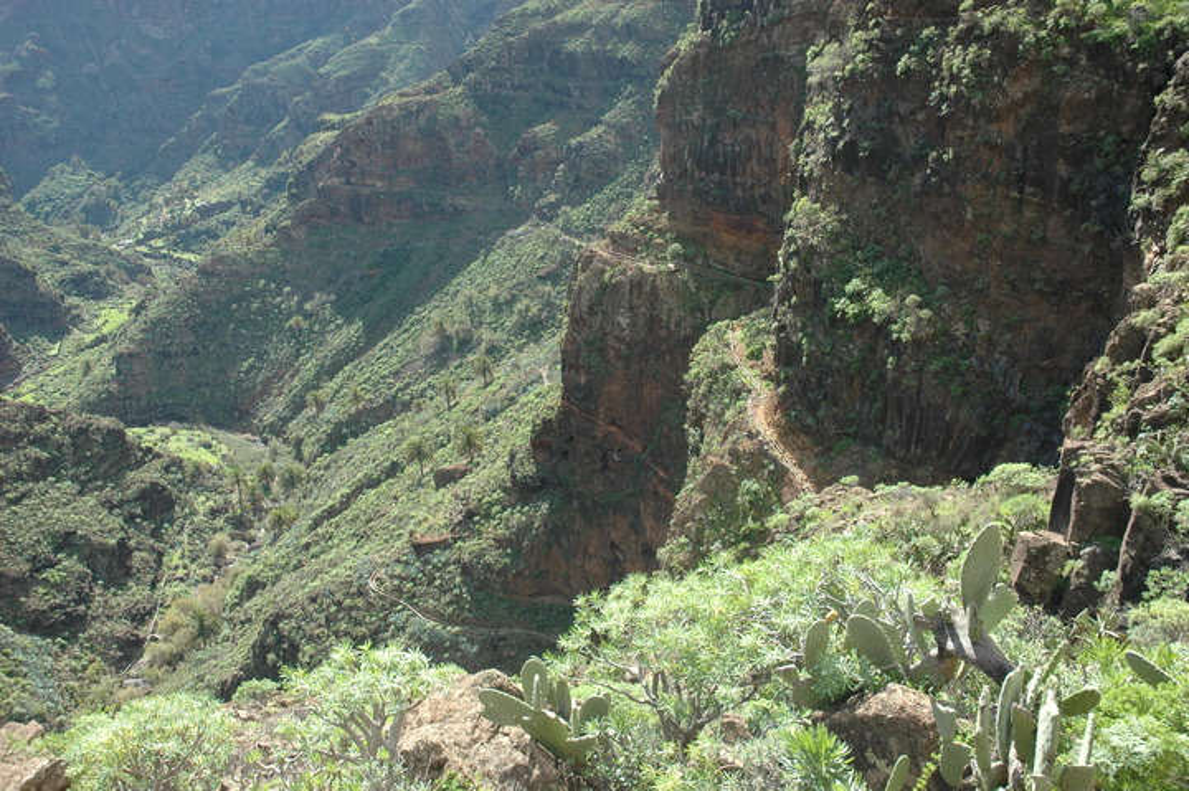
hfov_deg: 53.2
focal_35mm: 36
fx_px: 1188
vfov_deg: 36.8
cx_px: 594
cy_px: 396
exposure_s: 1/200
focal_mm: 24
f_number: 7.1
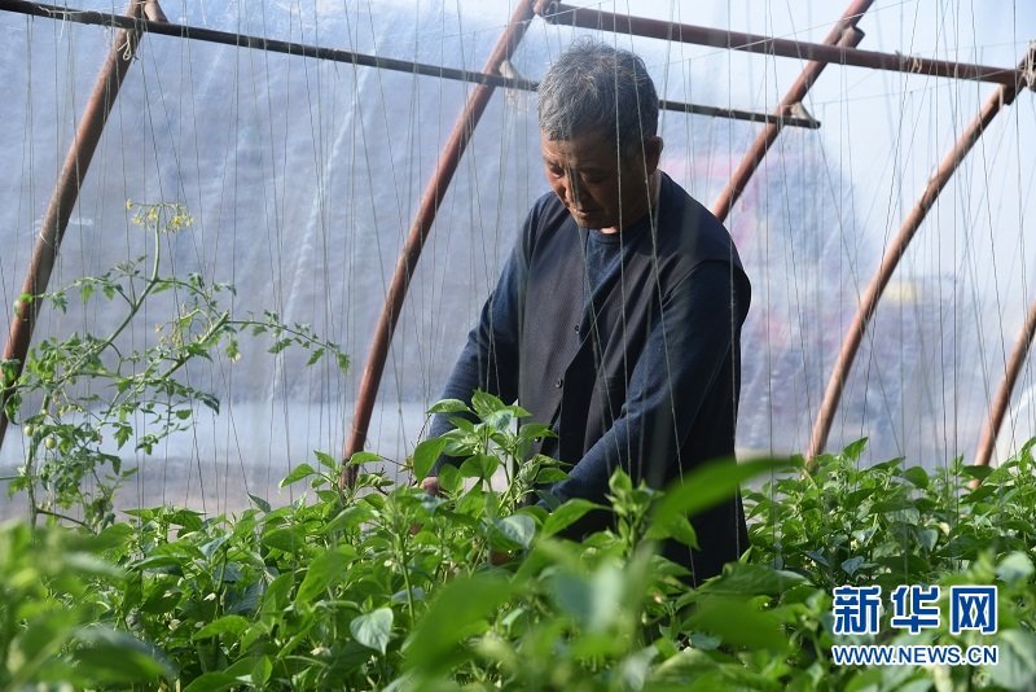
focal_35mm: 70
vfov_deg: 19.5
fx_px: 2015
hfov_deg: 28.8
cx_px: 518
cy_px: 346
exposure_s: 1/320
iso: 200
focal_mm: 70
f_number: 5.6
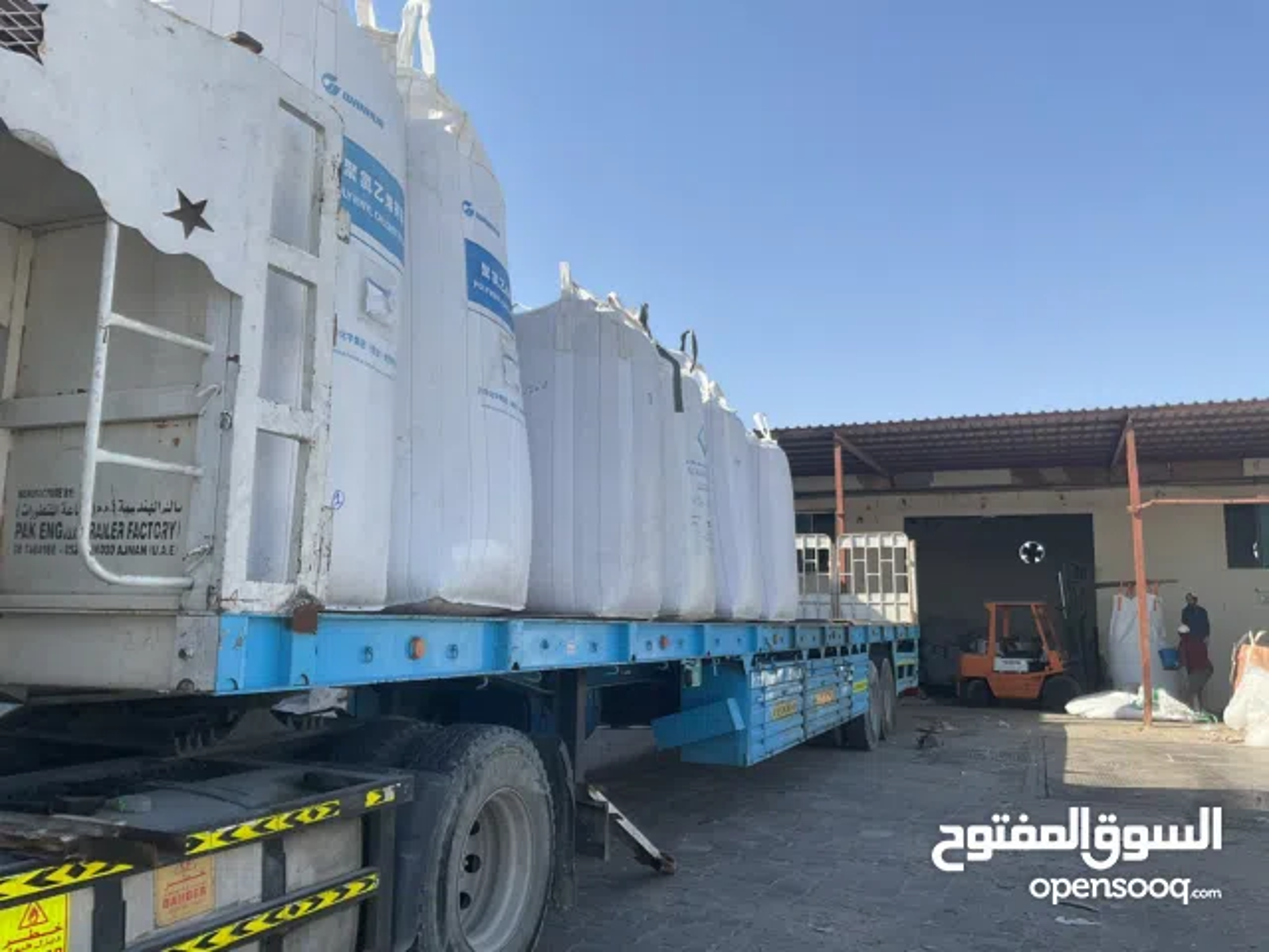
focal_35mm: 29
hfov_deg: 61.7
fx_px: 1063
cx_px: 634
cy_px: 476
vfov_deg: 48.2
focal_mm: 3
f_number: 1.8
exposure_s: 1/1250
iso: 16
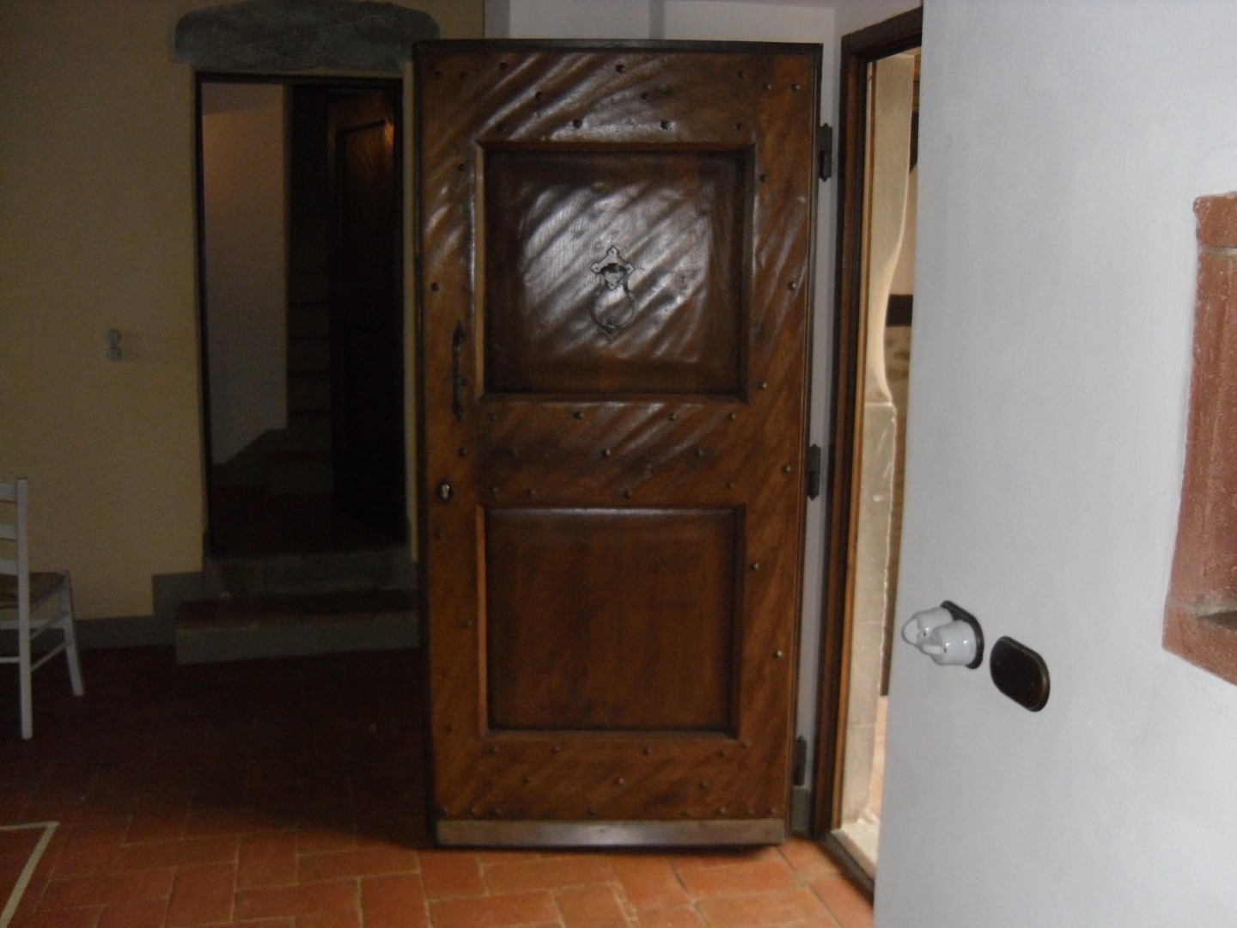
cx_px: 618
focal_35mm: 34
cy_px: 464
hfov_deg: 54.0
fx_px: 1215
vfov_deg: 41.8
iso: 400
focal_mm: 6
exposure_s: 1/45
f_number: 8.1
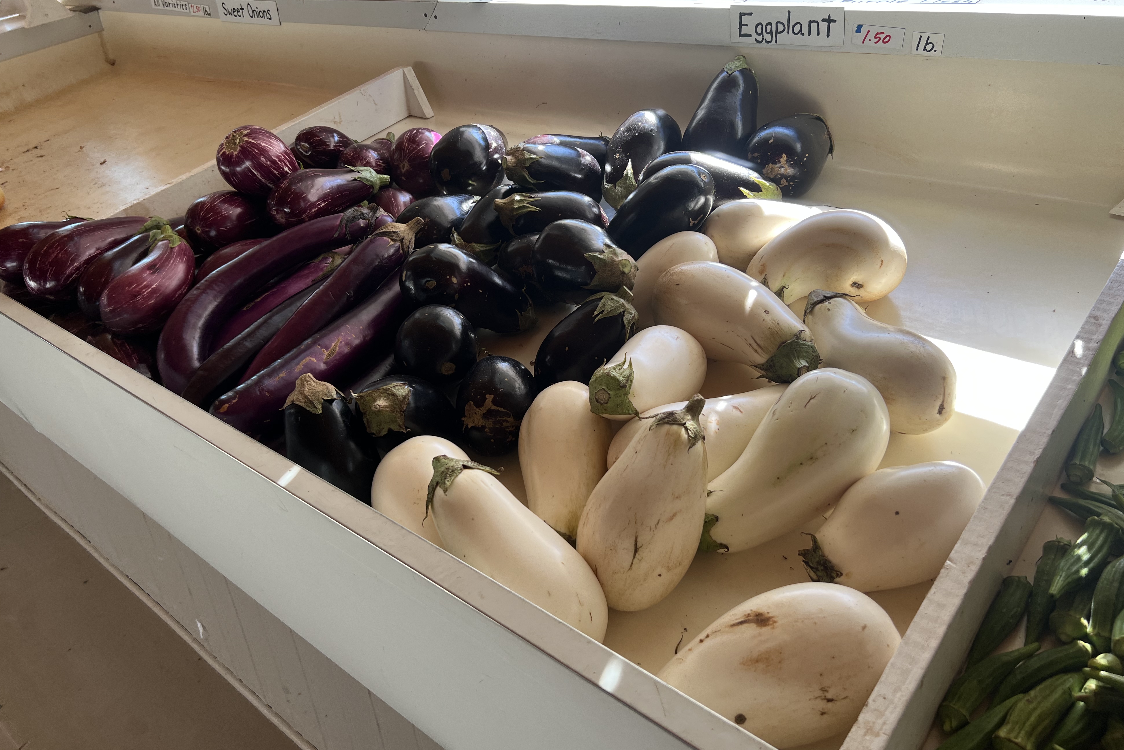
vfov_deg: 46.4
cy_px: 344
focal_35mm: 28
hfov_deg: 65.5
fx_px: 874
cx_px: 546
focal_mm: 5.7
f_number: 1.5
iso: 40
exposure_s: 1/261
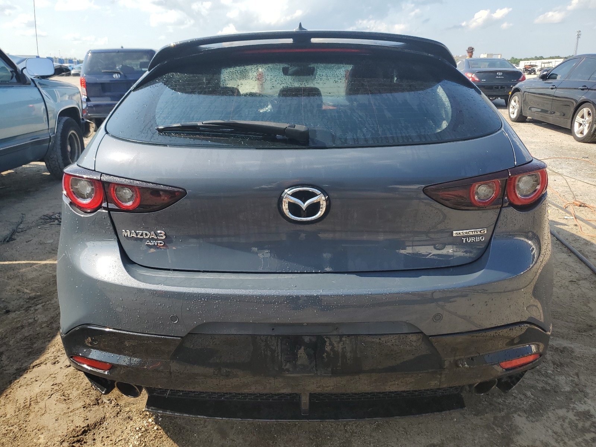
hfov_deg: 67.3
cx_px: 298
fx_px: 448
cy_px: 224
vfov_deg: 53.1
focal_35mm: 26
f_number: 1.5
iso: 50
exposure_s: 1/1667
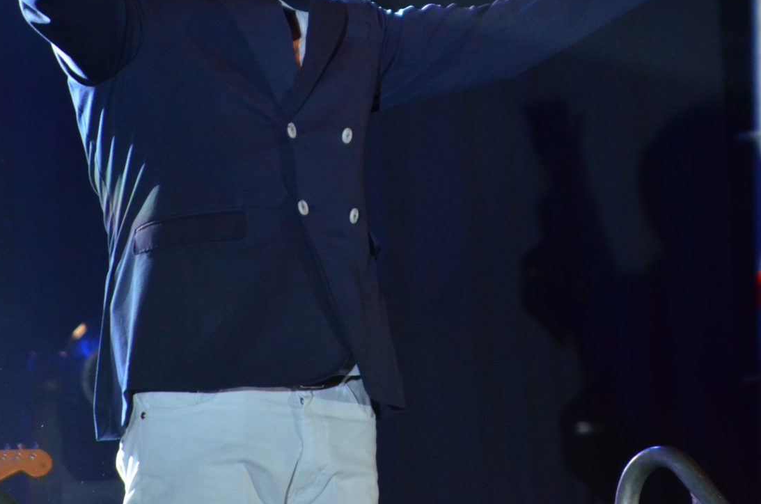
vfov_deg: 2.4
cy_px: 41
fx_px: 11856
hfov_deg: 3.7
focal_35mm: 562
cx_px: 427
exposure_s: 1/200
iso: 1600
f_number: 5.6
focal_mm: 200
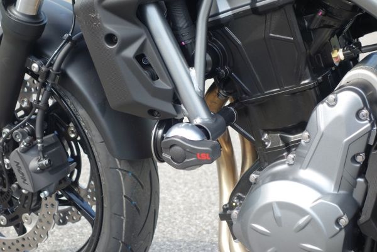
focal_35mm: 83
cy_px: 126
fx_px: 869
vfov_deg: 16.5
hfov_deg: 24.5
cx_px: 188
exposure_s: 1/100
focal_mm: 30.81
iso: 125
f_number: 5
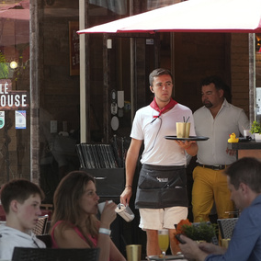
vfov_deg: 5.2
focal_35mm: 340
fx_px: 2900
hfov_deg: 5.1
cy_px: 150
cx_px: 198
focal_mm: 148
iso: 400
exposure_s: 1/320
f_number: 6.3
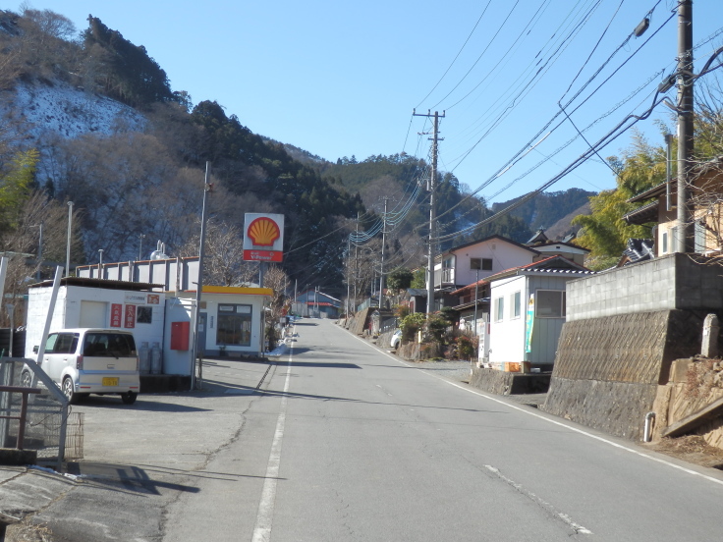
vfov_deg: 29.7
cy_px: 271
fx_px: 1023
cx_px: 362
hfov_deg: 38.9
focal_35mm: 49
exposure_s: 1/400
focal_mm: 8.9
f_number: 4
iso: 80
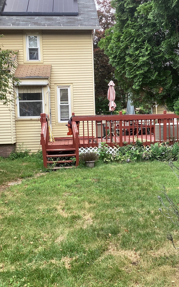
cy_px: 136
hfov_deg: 34.4
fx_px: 289
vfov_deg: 52.7
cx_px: 94
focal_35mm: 37
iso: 25
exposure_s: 1/338
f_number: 2.4
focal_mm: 3.3
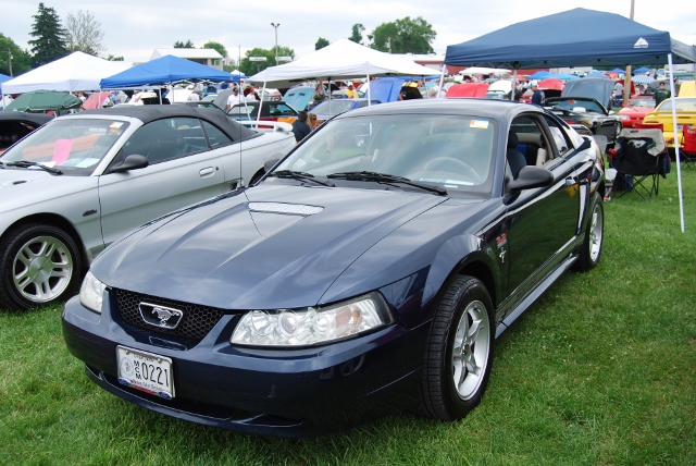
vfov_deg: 38.4
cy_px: 233
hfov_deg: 55.1
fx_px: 668
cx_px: 348
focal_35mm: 34
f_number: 5.6
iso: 100
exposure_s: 1/125
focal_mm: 23
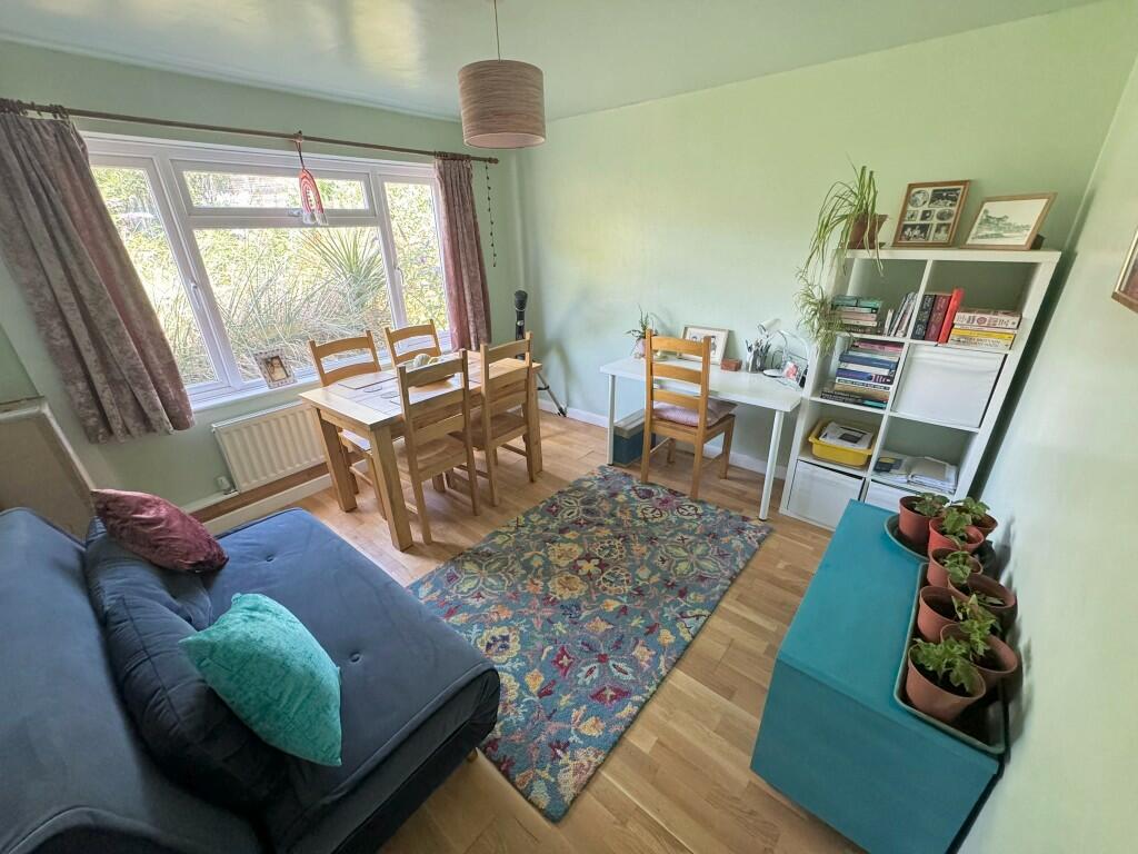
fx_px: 460
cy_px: 427
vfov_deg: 85.7
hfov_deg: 102.1
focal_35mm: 14
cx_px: 569
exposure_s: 1/90
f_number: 2.2
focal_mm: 2.22
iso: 320
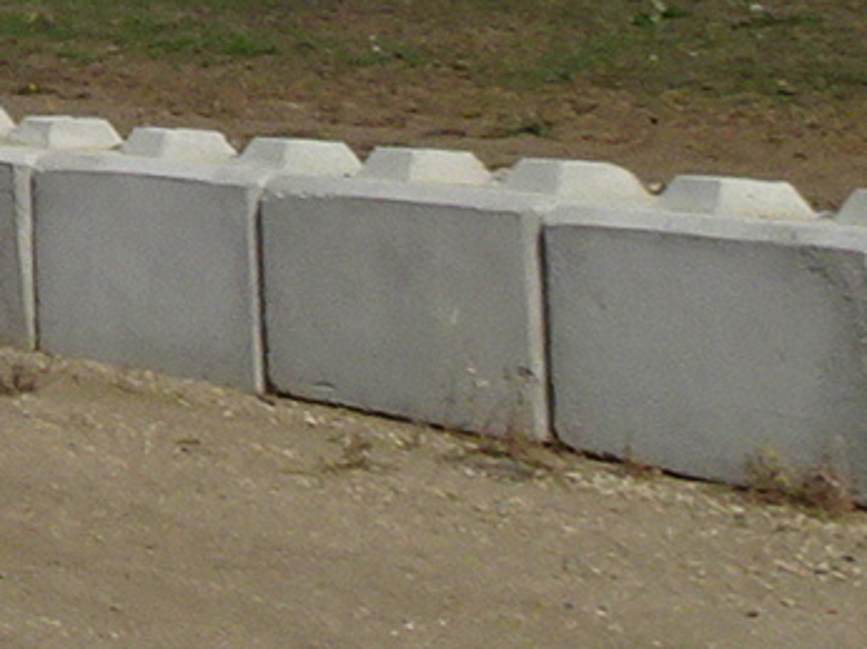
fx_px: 4505
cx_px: -2047
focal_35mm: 180
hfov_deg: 8.5
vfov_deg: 7.7
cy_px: -925
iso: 80
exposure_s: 1/1250
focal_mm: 4.1
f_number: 3.5
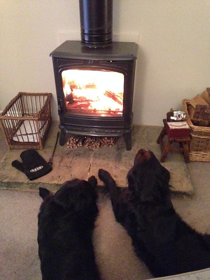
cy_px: 140
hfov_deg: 22.3
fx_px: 534
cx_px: 105
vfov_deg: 29.4
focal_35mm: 66
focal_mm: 4.12
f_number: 2.4
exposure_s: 1/15
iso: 2500
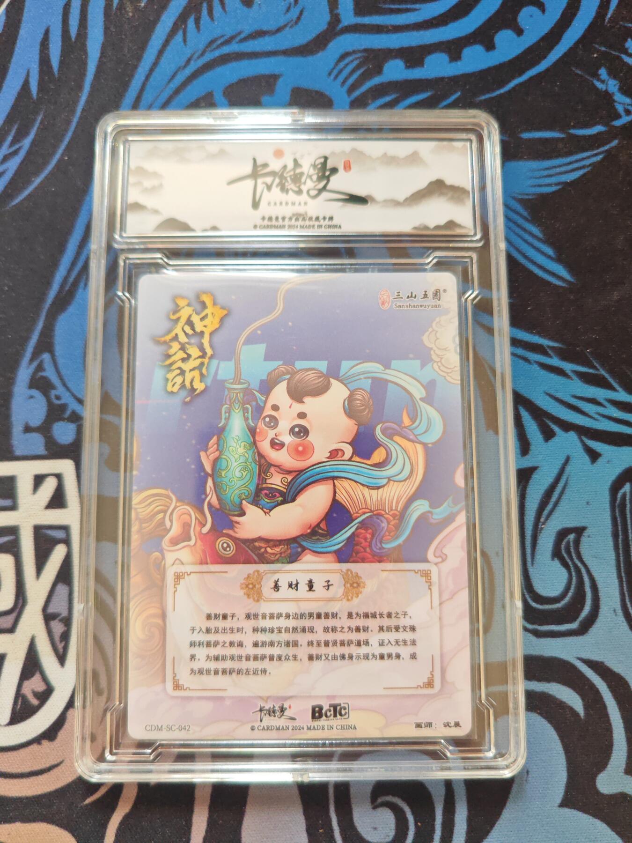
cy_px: 422
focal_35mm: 26
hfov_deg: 53.1
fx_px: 633
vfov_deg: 67.3
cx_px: 316
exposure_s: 1/270
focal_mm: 5.4
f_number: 1.6
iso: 400
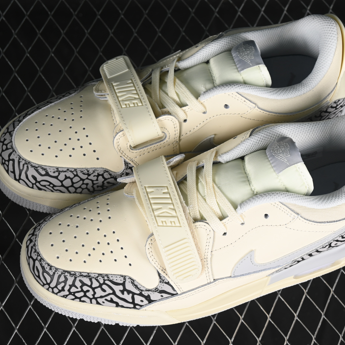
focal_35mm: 96
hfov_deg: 18.1
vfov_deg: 18.1
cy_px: 173
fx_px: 1082
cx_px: 200
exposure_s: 1/80
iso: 160
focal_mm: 50
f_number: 7.1
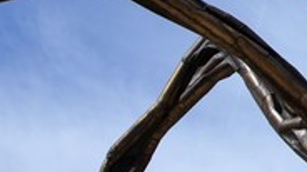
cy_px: -15
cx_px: 477
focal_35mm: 153
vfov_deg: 7.9
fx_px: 1244
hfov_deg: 13.2
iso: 100
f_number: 8
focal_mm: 28
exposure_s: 1/400
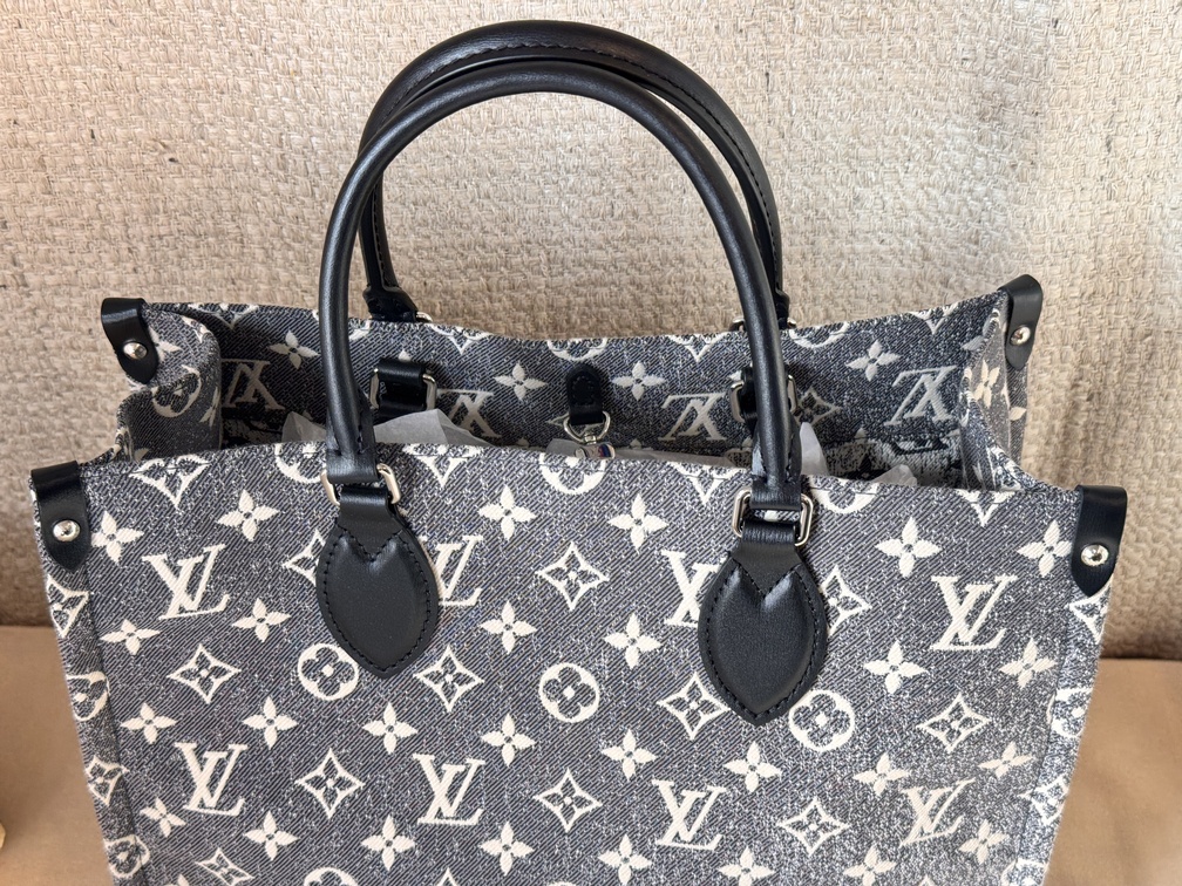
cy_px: 443
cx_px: 591
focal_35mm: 48
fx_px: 1639
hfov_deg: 39.7
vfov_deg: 30.3
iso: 100
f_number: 1.78
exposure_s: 1/106
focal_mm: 6.76
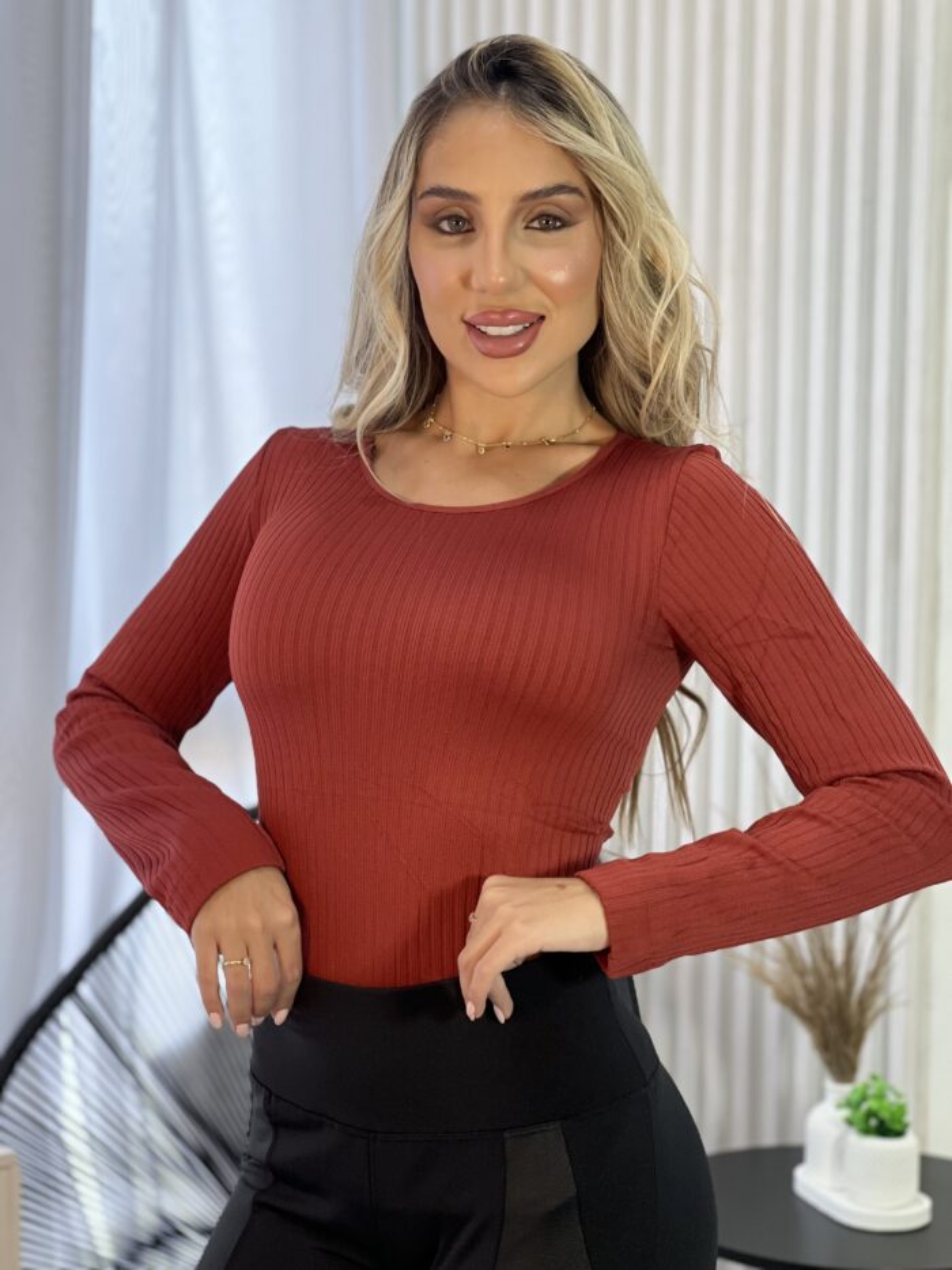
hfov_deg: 19.1
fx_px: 2823
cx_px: 476
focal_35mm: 77
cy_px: 635
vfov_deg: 25.3
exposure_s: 1/120
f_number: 2.8
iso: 200
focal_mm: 9
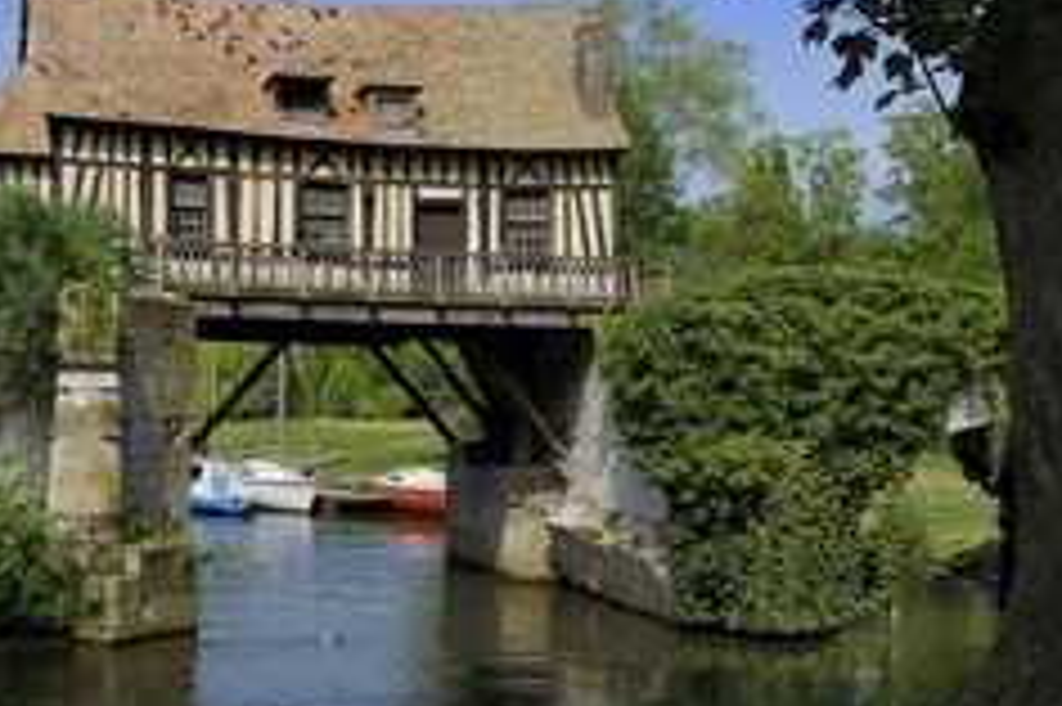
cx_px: 396
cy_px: 454
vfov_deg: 23.7
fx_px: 1680
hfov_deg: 34.9
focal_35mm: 57
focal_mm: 32
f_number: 11
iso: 200
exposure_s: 1/160
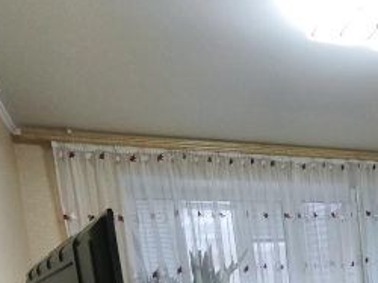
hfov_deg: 32.9
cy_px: 347
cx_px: 426
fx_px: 545
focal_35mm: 50
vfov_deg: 25.8
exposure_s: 1/50
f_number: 2.2
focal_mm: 1.91
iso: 160
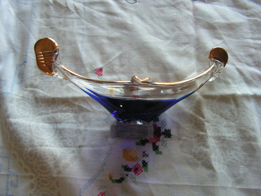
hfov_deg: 51.4
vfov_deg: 39.7
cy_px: 98
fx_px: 271
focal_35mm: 36
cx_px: 130
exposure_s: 1/40
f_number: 3.2
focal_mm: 6
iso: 100
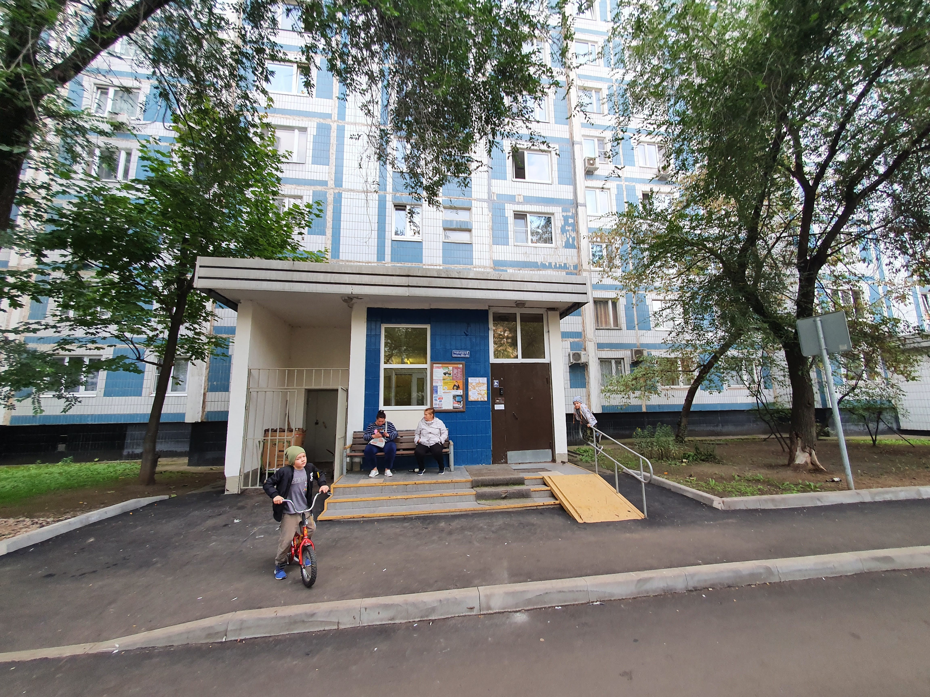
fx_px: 349
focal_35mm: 13
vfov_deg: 89.9
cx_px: 465
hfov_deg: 106.2
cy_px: 348
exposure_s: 1/50
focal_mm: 1.8
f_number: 2.2
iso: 64
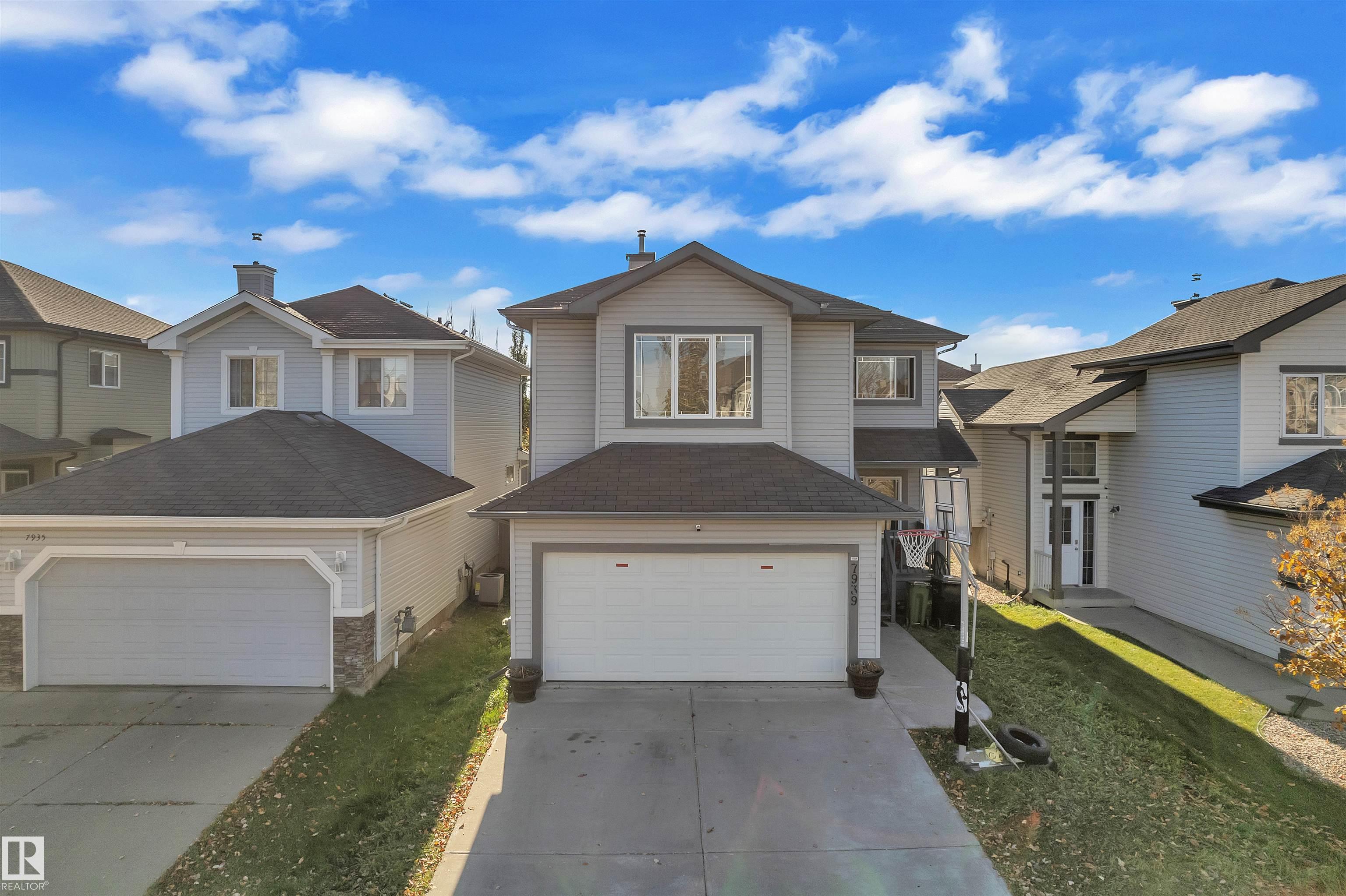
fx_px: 822
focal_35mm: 22
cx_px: 673
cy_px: 448
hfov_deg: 78.6
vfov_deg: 57.2
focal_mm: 8.38
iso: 100
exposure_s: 1/2000
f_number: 2.4
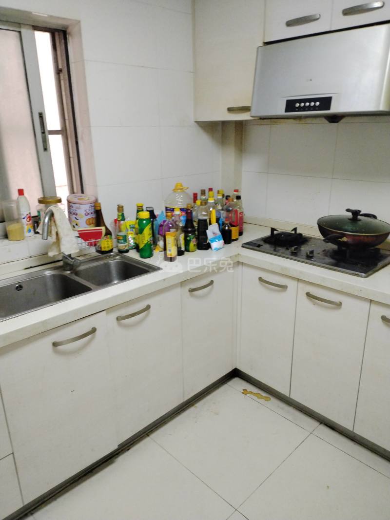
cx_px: 195
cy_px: 260
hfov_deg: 53.1
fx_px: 391
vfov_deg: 67.3
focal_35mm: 26
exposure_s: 1/33.3
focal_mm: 4.26
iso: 684
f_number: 1.8
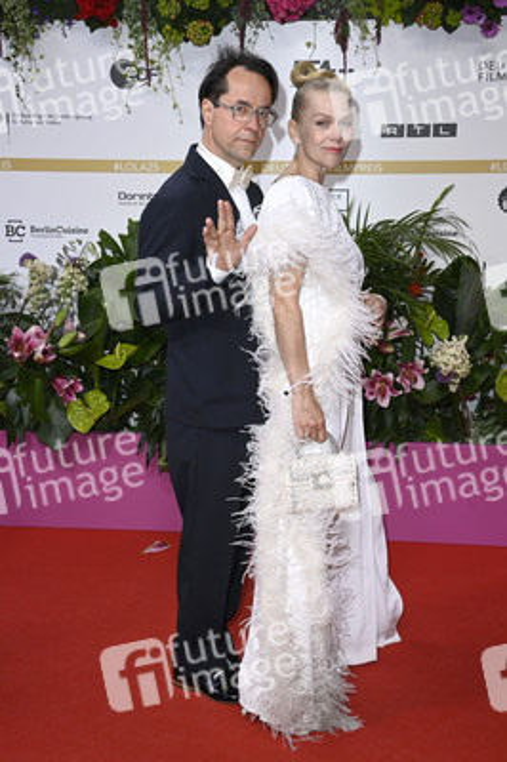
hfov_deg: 26.9
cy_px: 381
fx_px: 1058
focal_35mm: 50
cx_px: 254
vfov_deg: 39.6
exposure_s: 1/250
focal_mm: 50
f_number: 6.3
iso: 640
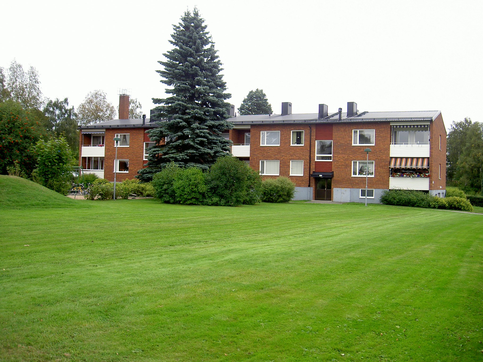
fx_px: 544
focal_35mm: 39
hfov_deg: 47.9
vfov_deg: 36.8
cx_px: 242
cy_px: 181
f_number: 2.8
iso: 100
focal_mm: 8
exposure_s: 1/250
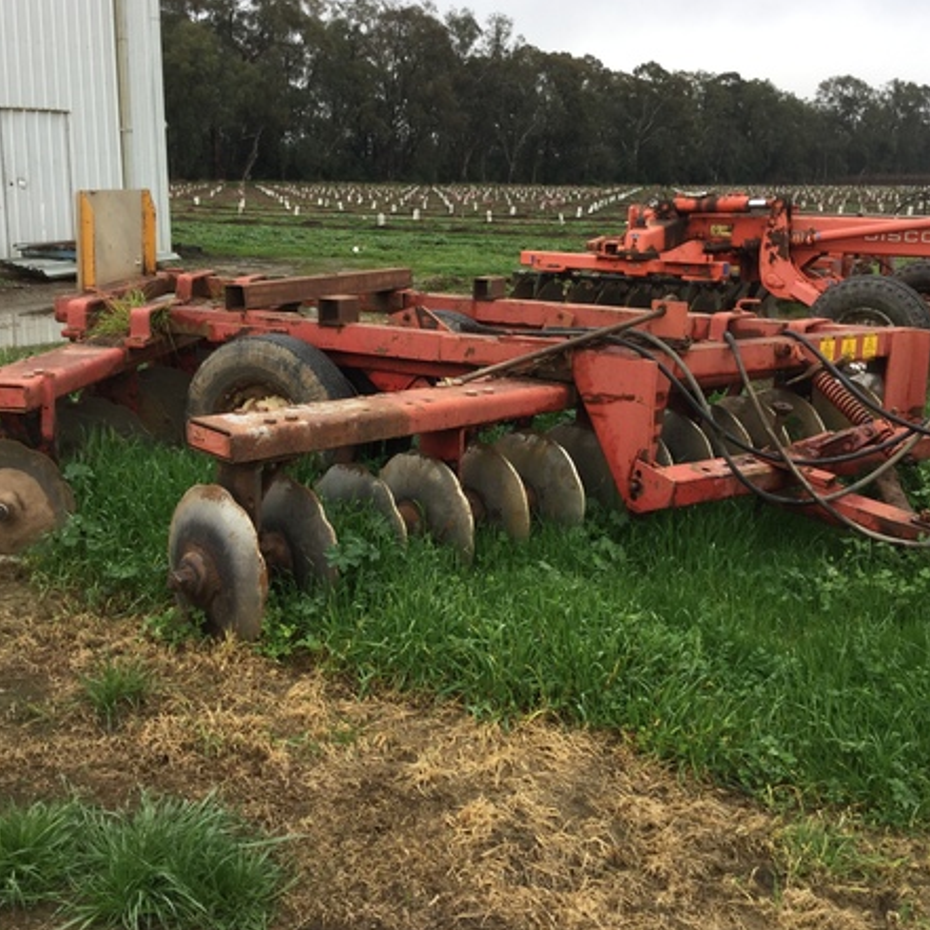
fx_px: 1246
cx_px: 479
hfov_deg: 40.9
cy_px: 435
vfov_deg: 40.9
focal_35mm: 41
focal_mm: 3.3
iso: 25
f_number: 2.4
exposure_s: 1/138
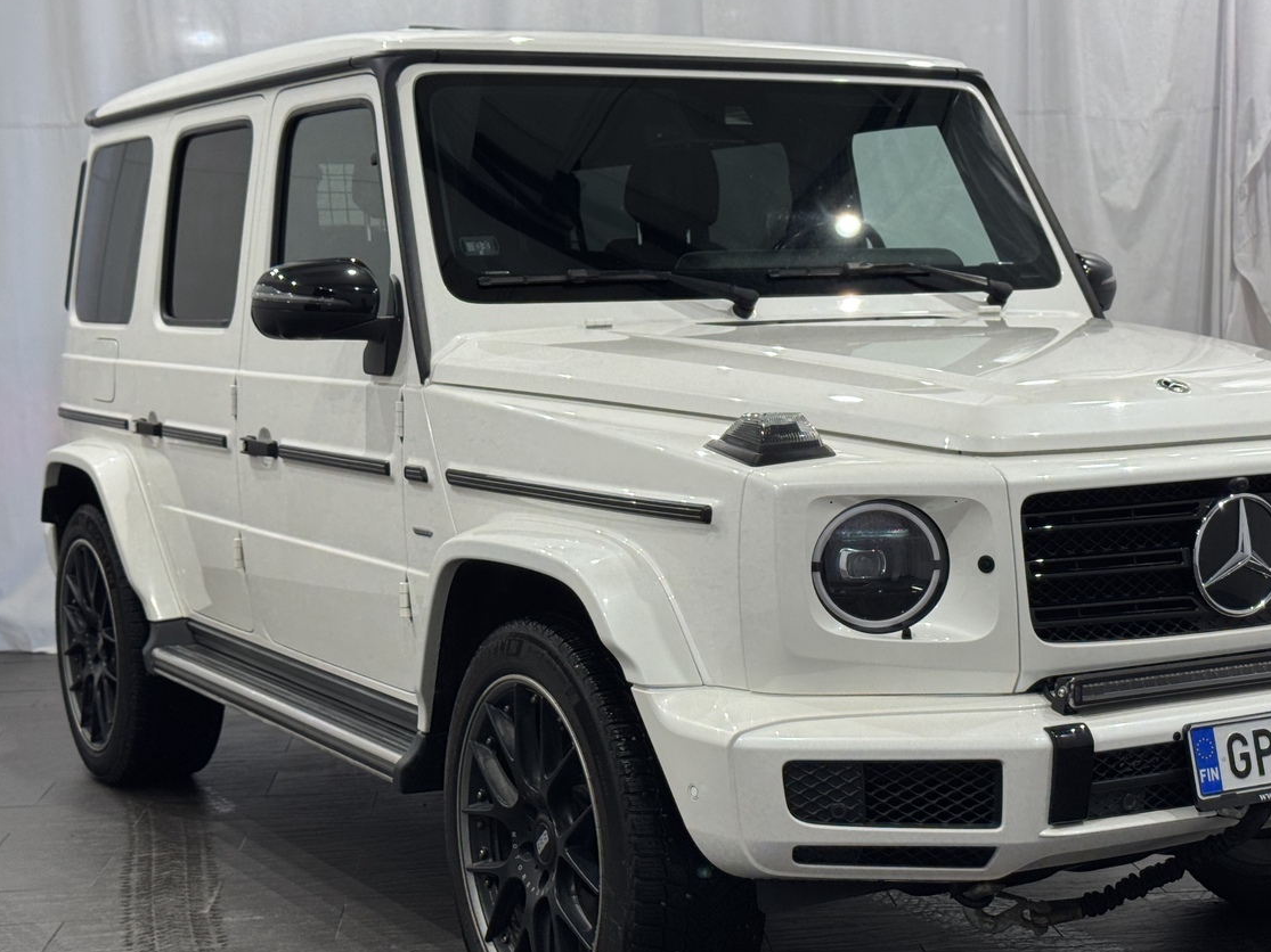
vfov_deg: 23.6
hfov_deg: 31.1
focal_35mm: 62
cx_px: 781
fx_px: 2276
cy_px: 517
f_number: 1.78
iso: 50
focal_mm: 6.76
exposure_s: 1/194
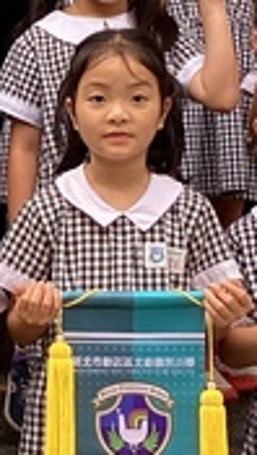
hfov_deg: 8.9
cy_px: 105
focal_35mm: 135
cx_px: -67
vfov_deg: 15.8
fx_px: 1628
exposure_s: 1/120
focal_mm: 3.3
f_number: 2.4
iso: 25
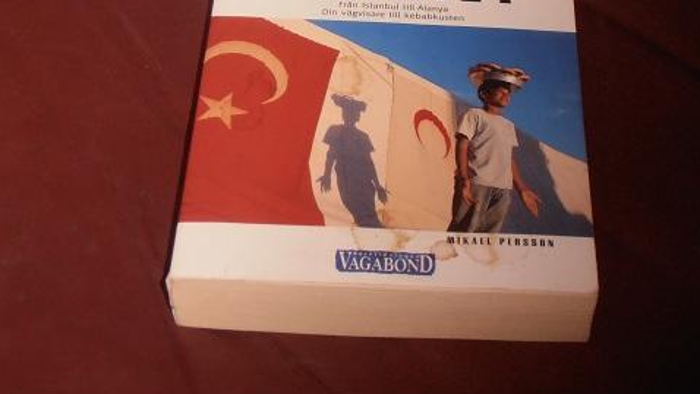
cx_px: 369
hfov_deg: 24.7
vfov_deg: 14.0
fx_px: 1596
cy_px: 62
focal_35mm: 86
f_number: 4.2
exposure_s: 1/40
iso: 160
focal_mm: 7.87
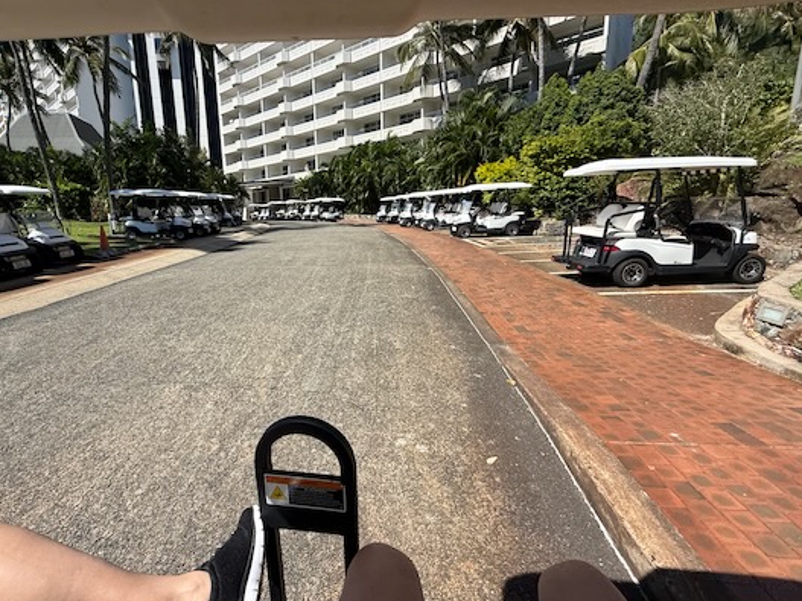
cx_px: 352
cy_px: 306
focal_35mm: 17
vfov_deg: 74.7
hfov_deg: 90.6
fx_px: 394
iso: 50
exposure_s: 1/1848
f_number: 2.2
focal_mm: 2.22
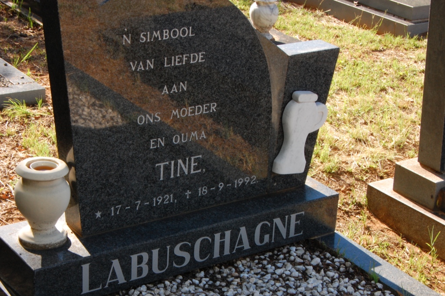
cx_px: 222
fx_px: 1019
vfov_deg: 16.5
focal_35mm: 82
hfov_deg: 24.6
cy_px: 148
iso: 500
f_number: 22
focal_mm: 55
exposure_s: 1/30
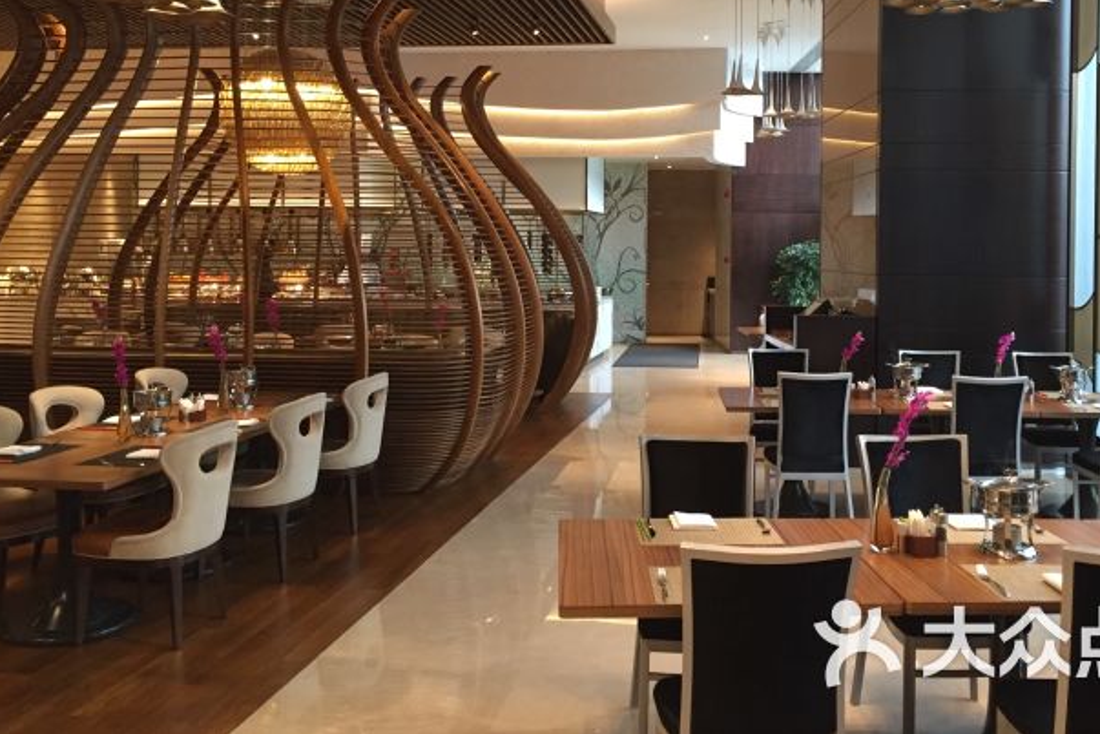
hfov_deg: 54.2
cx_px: 633
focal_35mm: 35
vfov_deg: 37.5
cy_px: 258
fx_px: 1069
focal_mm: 4.15
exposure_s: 1/33
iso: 200
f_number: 2.2
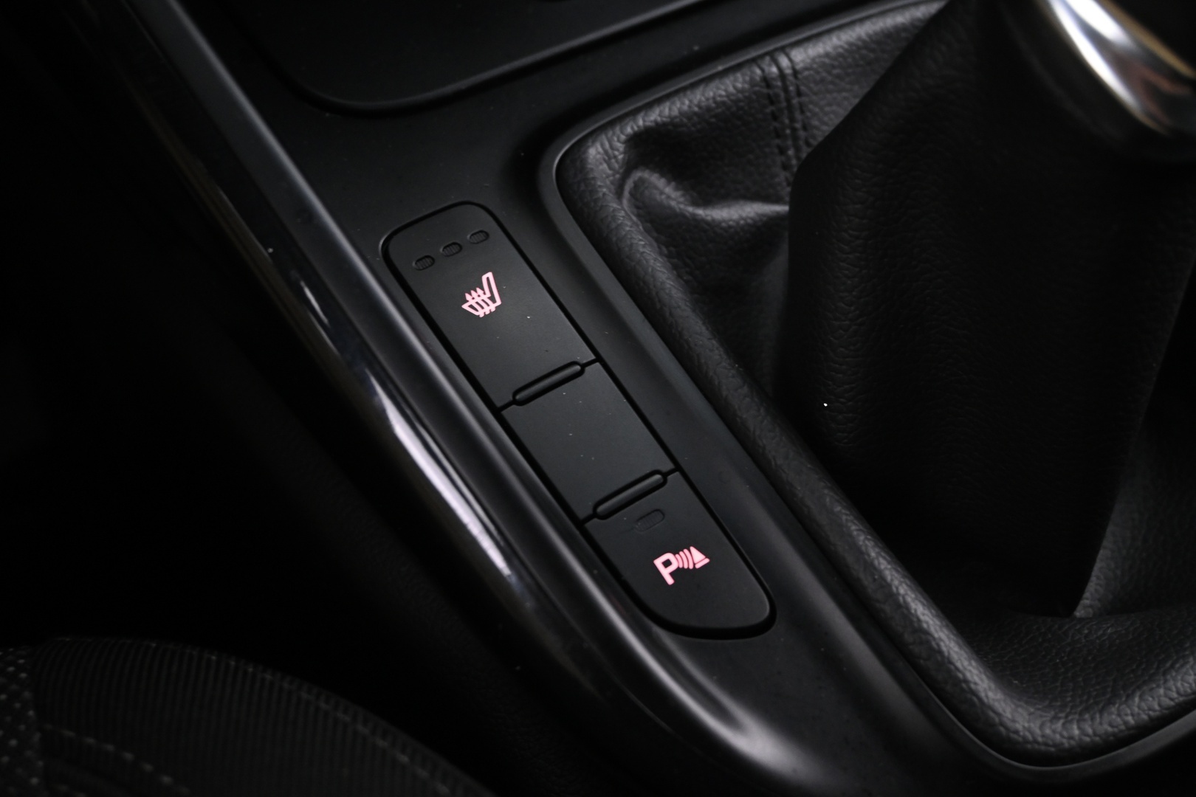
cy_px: 398
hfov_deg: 52.2
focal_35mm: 37
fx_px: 1221
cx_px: 598
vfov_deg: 36.2
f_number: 4.2
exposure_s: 1/4
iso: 1600
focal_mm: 24.5
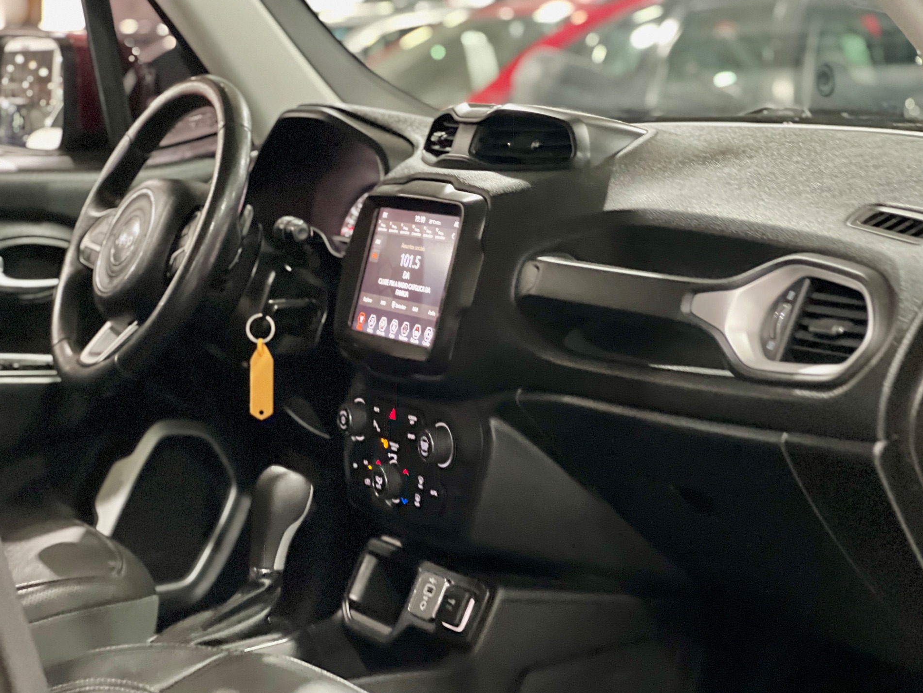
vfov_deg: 18.9
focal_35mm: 78
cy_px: 349
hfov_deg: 25.0
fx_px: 2080
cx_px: 467
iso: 1000
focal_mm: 9
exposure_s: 1/15
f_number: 2.8
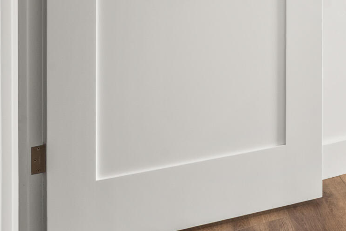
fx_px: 740
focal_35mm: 77
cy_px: -130
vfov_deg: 16.0
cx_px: 611
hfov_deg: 19.8
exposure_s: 1/8
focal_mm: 19
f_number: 11
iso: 400
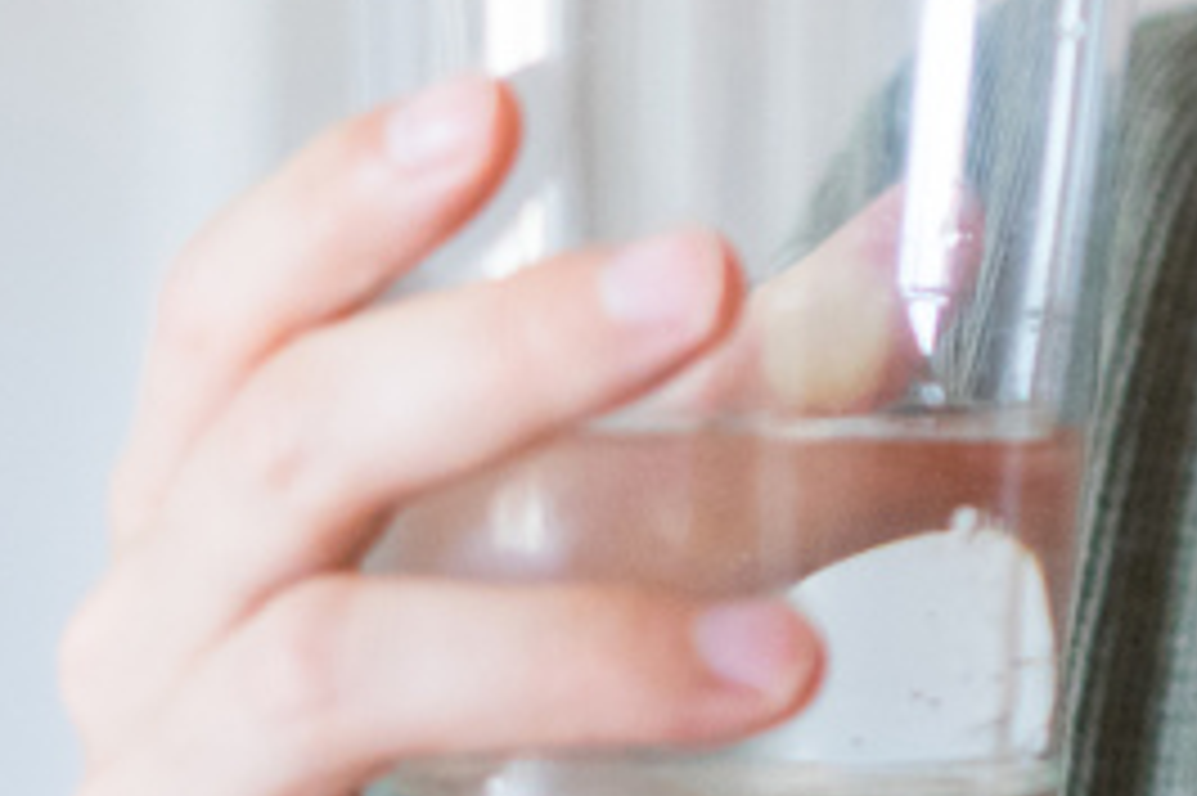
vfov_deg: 5.6
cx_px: 2066
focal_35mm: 241
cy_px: -416
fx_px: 8008
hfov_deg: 8.3
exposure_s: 1/125
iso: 640
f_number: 2.8
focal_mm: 50
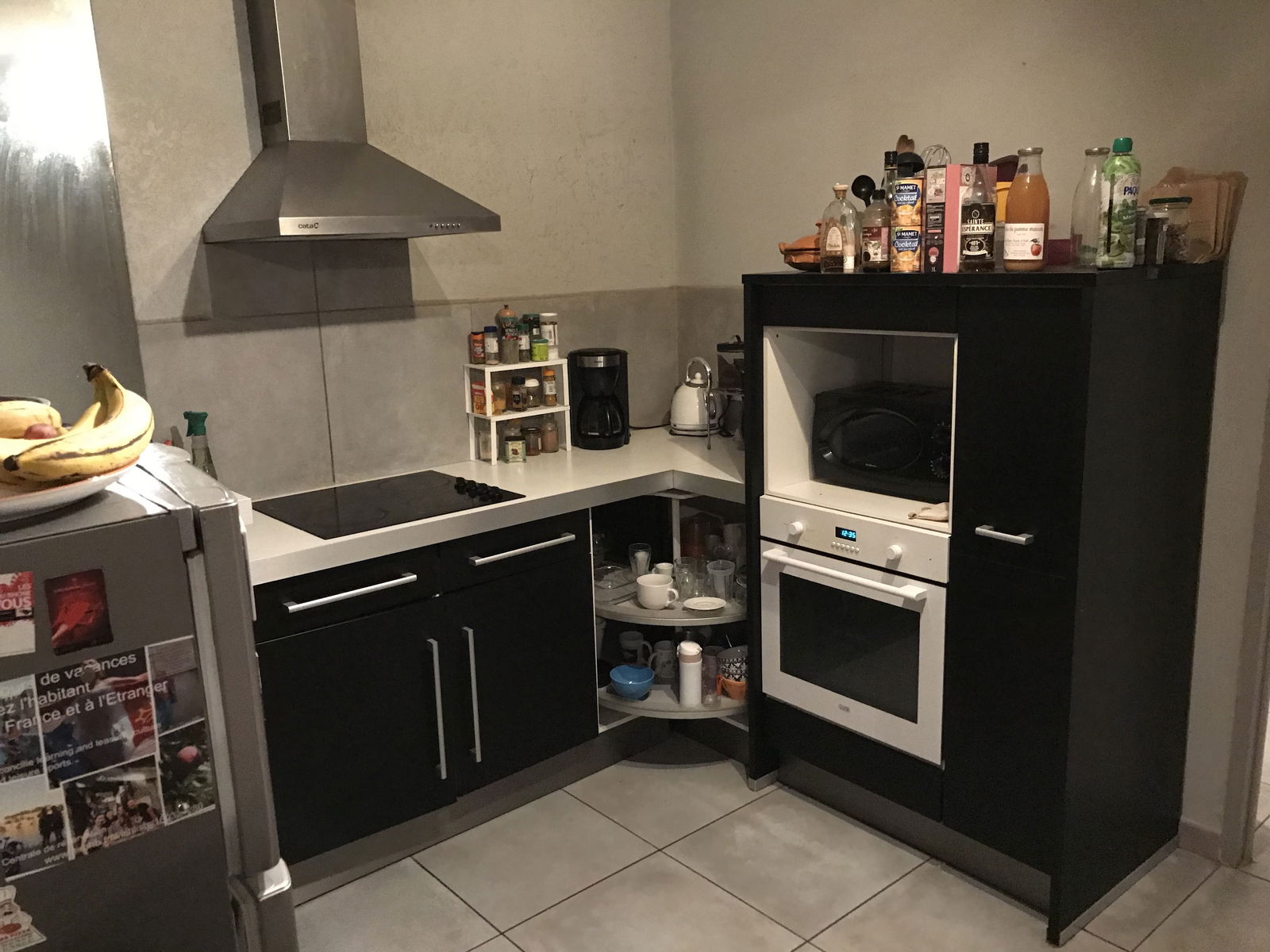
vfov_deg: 49.7
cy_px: 476
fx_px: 1027
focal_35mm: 28
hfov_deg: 63.4
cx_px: 635
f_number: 1.8
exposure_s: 1/4
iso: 100
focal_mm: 3.99
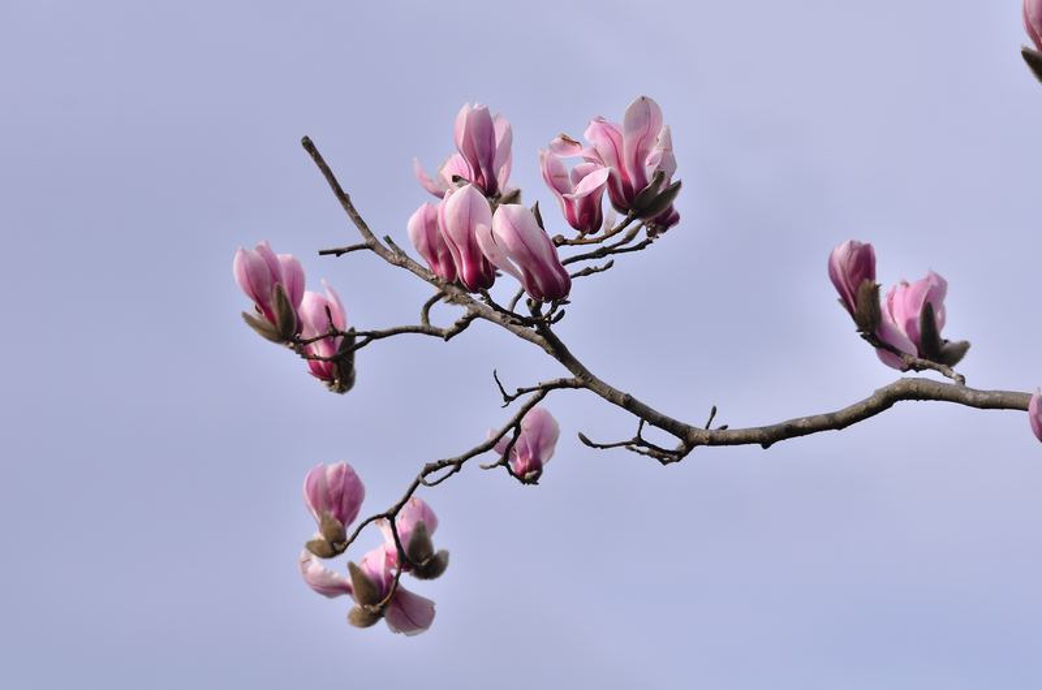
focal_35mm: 225
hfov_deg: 9.2
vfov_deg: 6.1
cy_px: 345
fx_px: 6499
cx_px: 521
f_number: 8
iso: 100
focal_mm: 150
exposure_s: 1/400
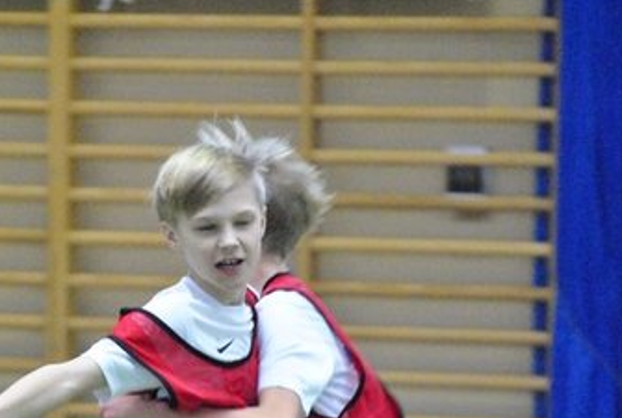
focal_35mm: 393
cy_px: 340
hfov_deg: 5.2
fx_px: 6805
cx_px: 123
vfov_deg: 3.5
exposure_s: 1/200
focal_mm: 135
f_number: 5
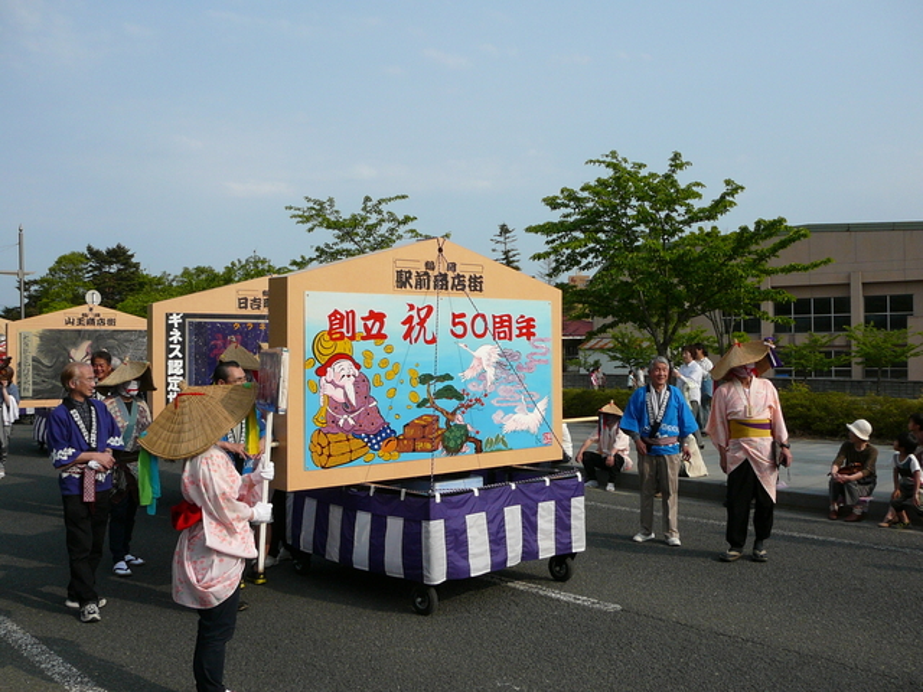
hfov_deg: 52.6
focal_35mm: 35
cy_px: 346
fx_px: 933
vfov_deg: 40.7
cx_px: 462
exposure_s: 1/640
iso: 80
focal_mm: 5.2
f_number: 5
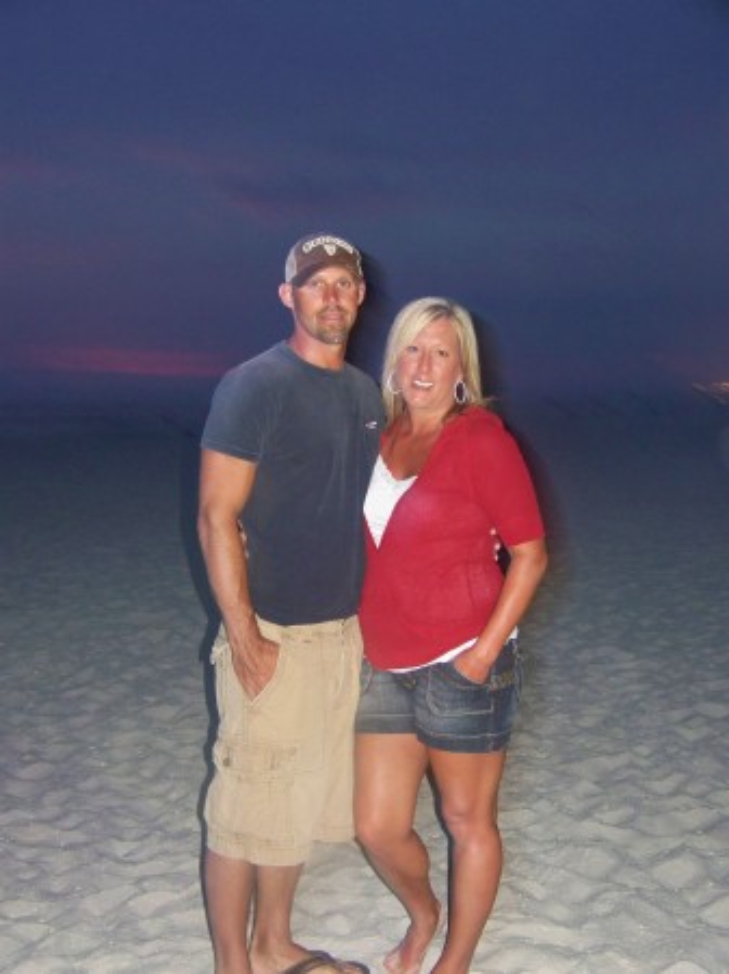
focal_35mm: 55
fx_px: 1546
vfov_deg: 35.0
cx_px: 364
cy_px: 487
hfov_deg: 26.5
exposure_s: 1/2
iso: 200
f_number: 3.2
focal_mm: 9.36
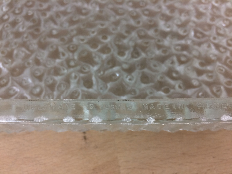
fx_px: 194
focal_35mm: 29
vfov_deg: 48.2
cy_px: 87
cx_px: 116
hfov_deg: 61.7
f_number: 2.2
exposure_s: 1/33
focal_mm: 4.15
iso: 40
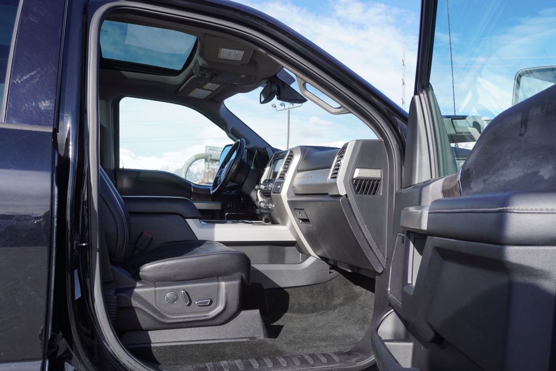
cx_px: 278
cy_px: 186
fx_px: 464
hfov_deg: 61.9
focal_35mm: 30
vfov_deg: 43.7
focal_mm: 20
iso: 100
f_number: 5.6
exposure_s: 1/320
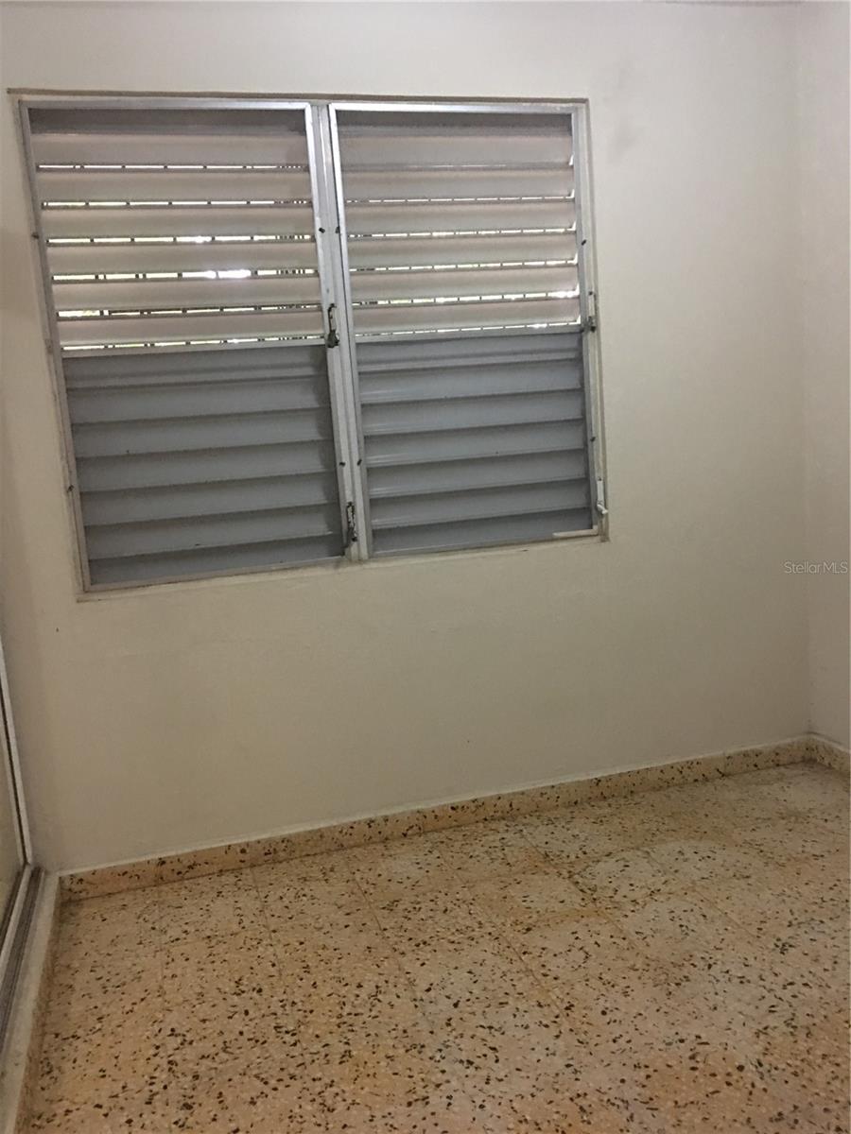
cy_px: 567
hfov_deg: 48.2
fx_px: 951
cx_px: 426
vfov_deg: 61.7
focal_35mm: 29
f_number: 2.2
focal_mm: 4.15
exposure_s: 1/4
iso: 80
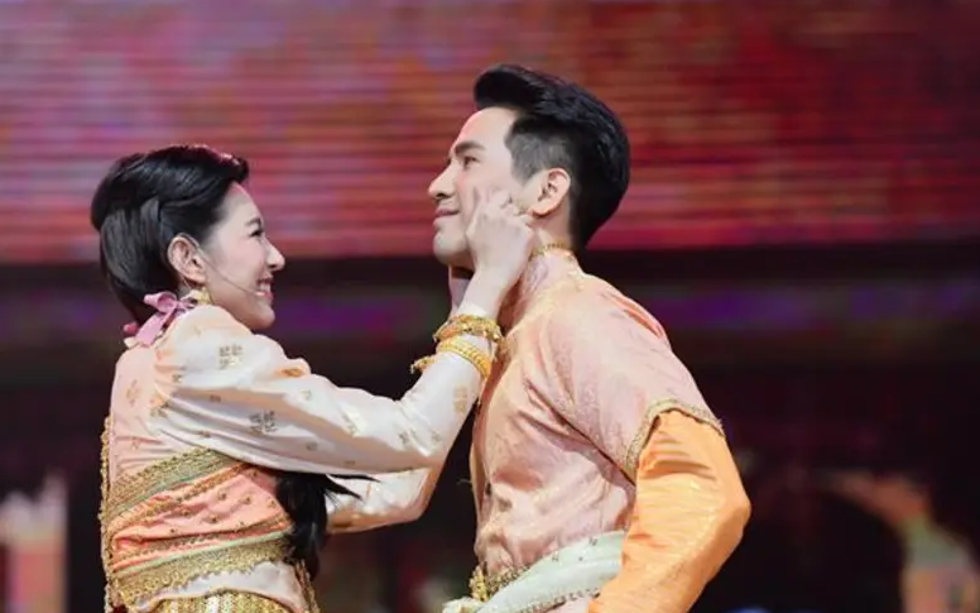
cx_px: 490
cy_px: 298
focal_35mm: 174
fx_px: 4647
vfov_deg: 7.5
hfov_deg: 12.0
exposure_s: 1/1000
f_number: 3.5
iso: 1600
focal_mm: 170
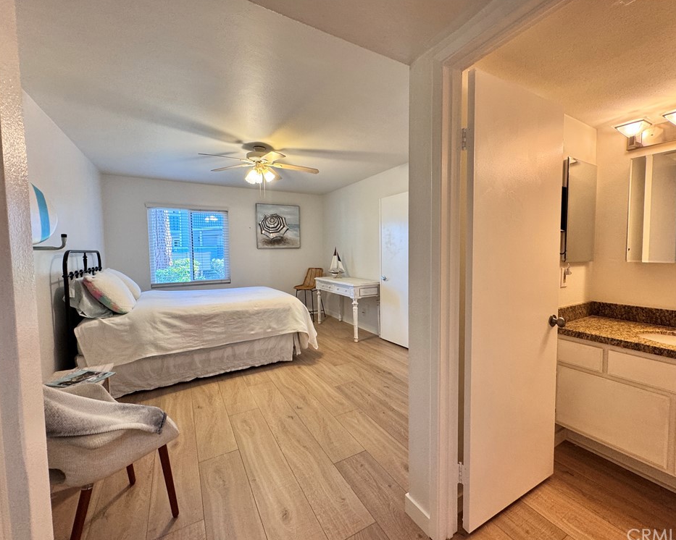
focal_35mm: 15
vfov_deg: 84.0
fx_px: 300
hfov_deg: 96.7
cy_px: 268
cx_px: 354
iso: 200
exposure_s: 1/60
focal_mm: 2.22
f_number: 2.2
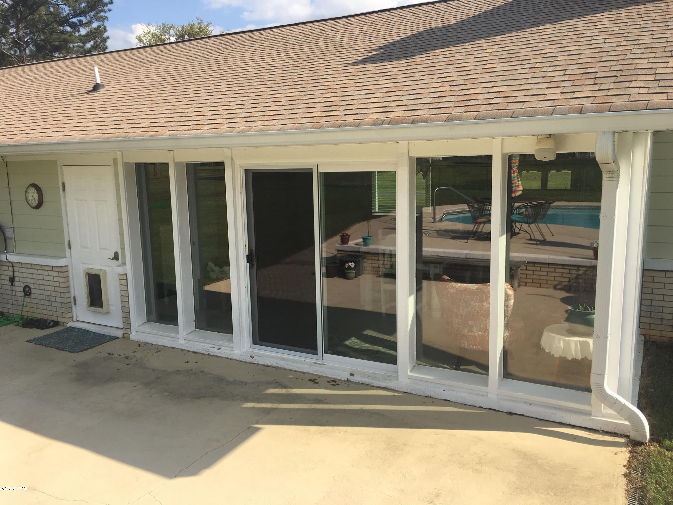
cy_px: 252
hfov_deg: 61.7
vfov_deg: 48.2
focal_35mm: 29
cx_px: 336
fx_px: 564
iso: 25
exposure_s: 1/1115
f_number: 2.2
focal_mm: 4.15
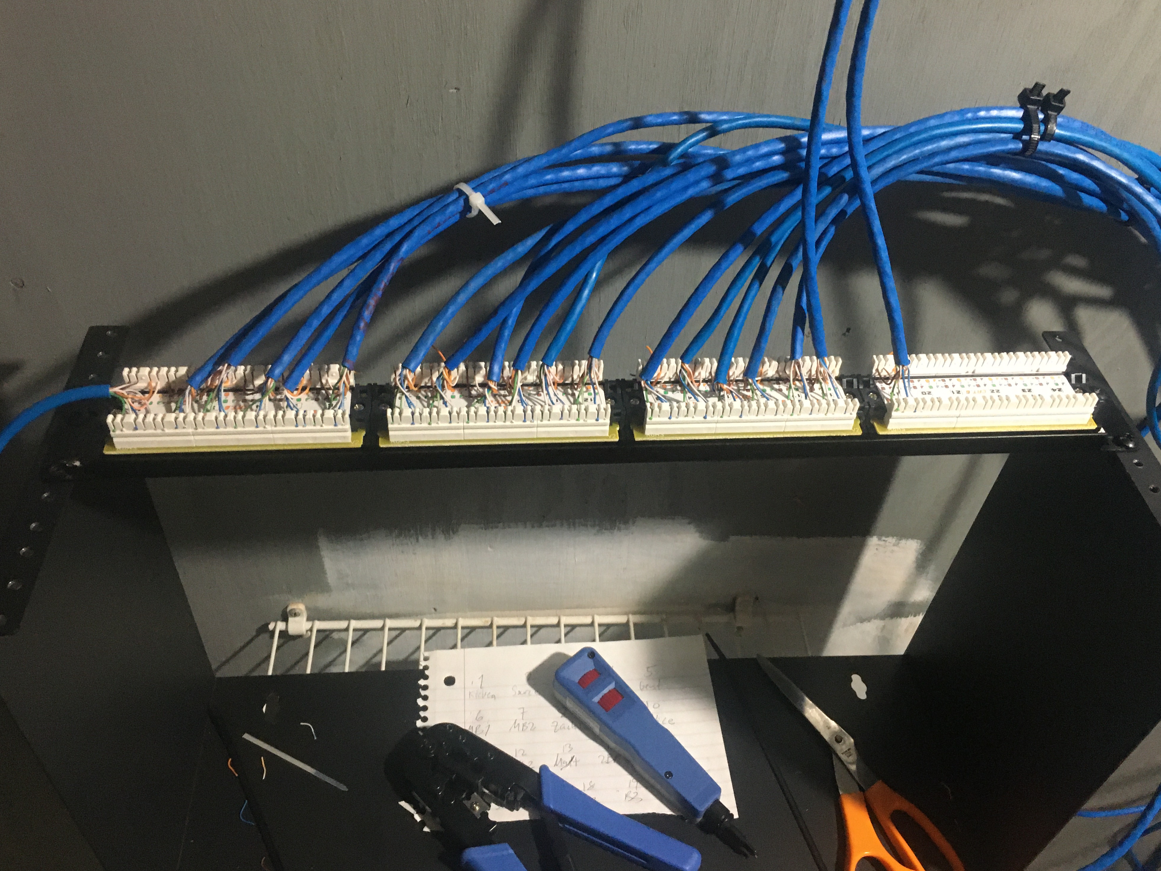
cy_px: 437
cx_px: 594
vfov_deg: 46.8
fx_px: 1006
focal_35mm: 30
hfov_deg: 60.0
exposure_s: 1/30
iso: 200
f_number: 2.2
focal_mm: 4.15
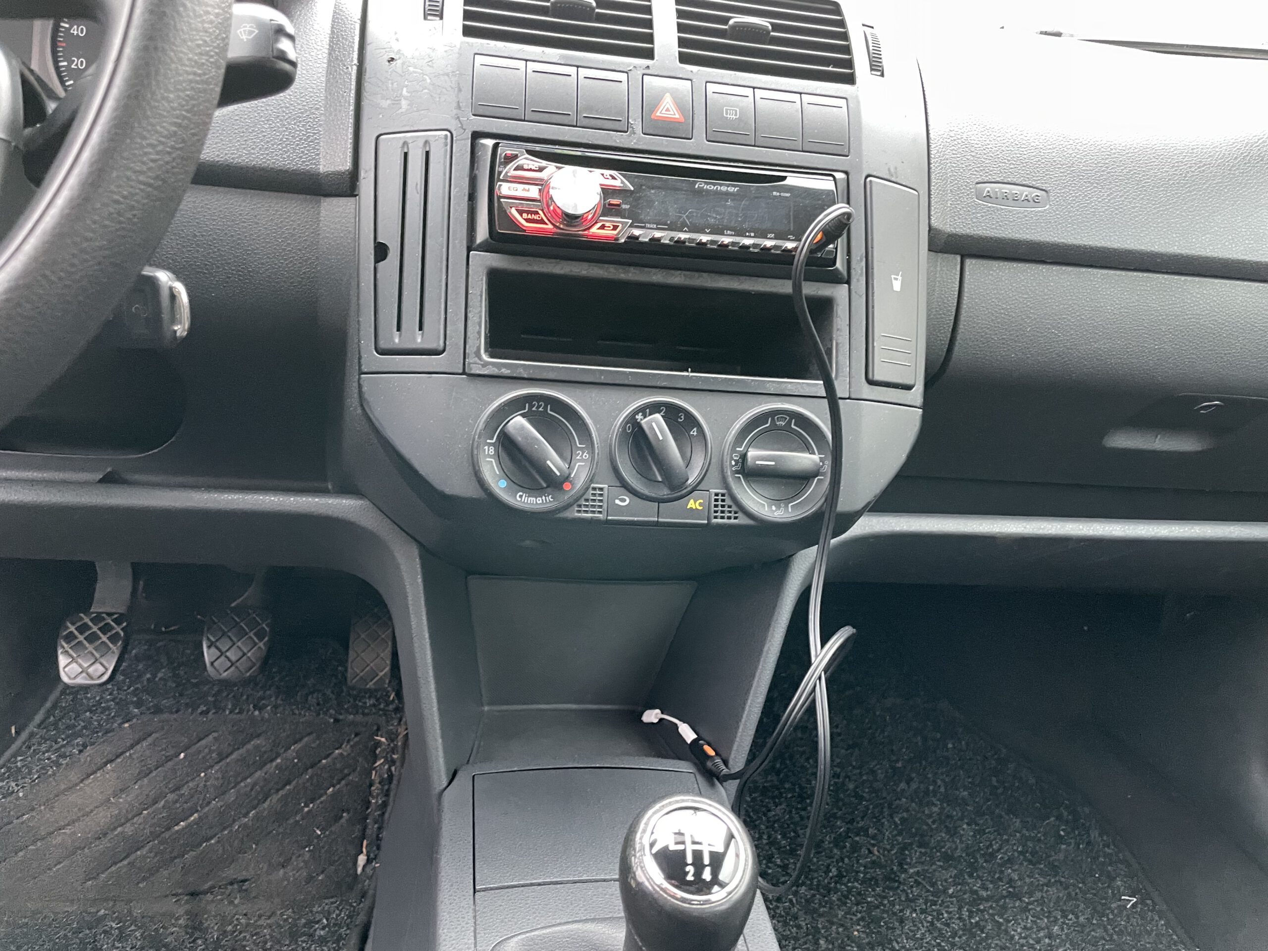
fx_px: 952
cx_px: 634
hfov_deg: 67.3
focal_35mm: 26
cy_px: 476
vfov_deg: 53.1
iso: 400
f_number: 1.6
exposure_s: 1/60
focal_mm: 4.2
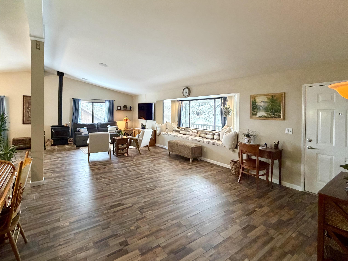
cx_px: 153
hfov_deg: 90.6
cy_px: 113
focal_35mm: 17
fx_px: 171
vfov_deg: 74.3
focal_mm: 2.22
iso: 400
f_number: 2.2
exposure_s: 1/60
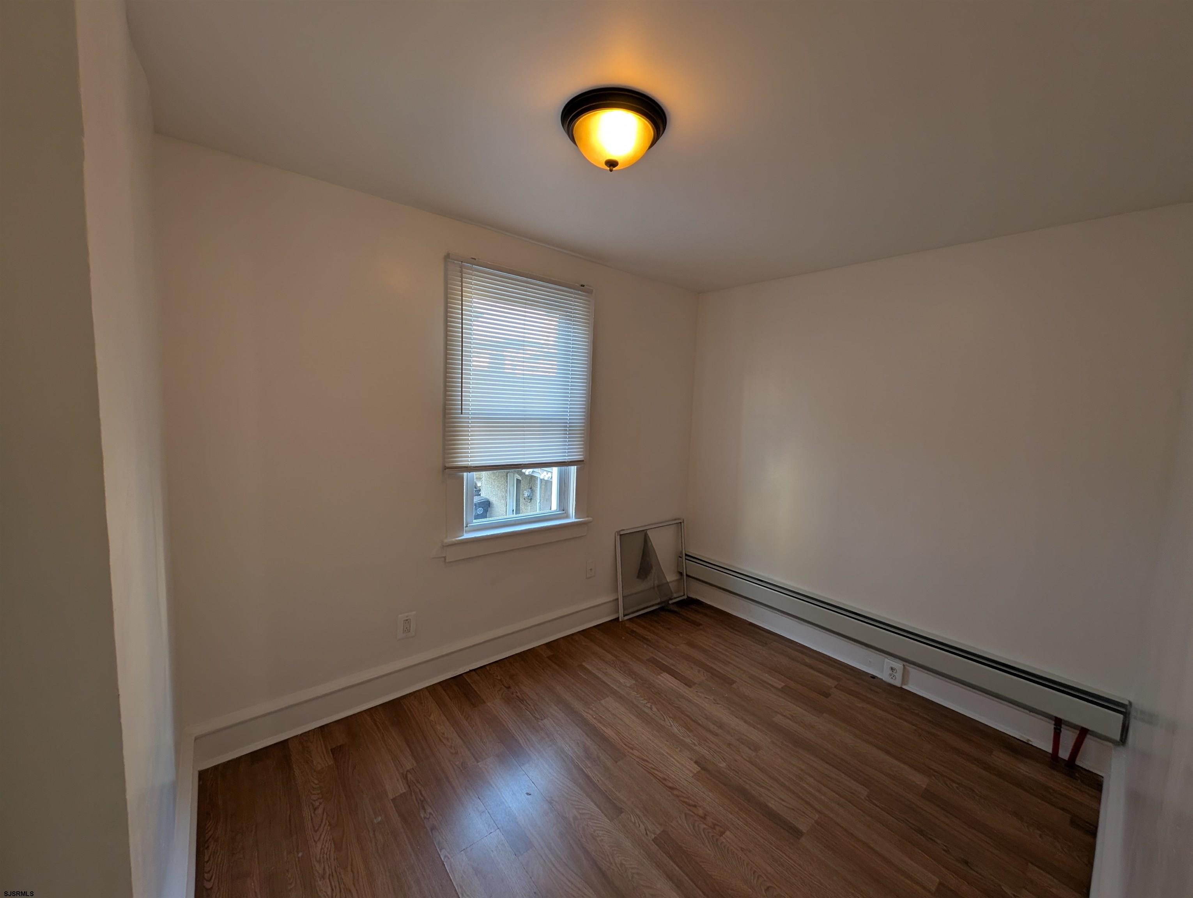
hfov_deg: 110.5
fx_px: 414
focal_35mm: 12
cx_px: 596
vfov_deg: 94.6
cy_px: 449
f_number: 1.95
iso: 37
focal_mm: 2.23
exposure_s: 1/30
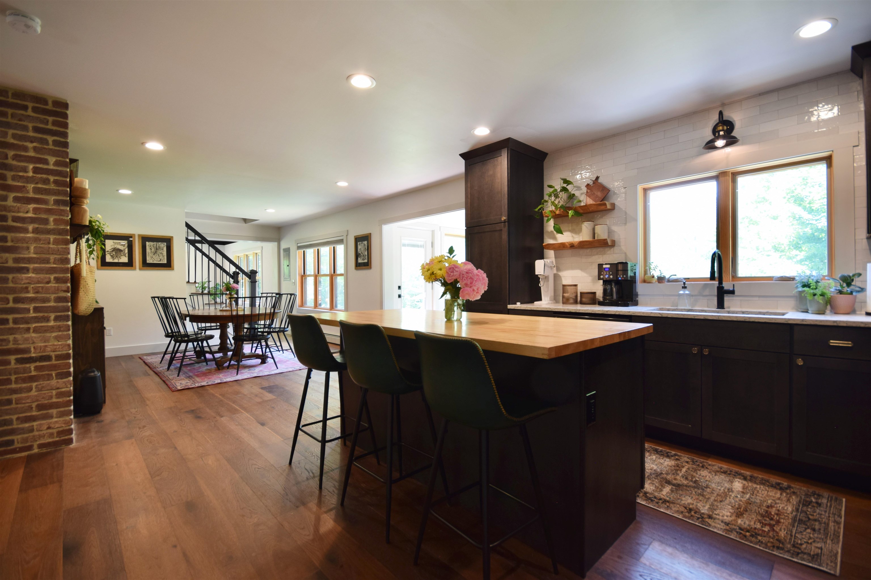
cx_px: 436
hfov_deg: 100.4
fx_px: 363
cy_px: 290
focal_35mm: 15
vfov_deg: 77.3
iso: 200
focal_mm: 10
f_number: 7.1
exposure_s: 1/6
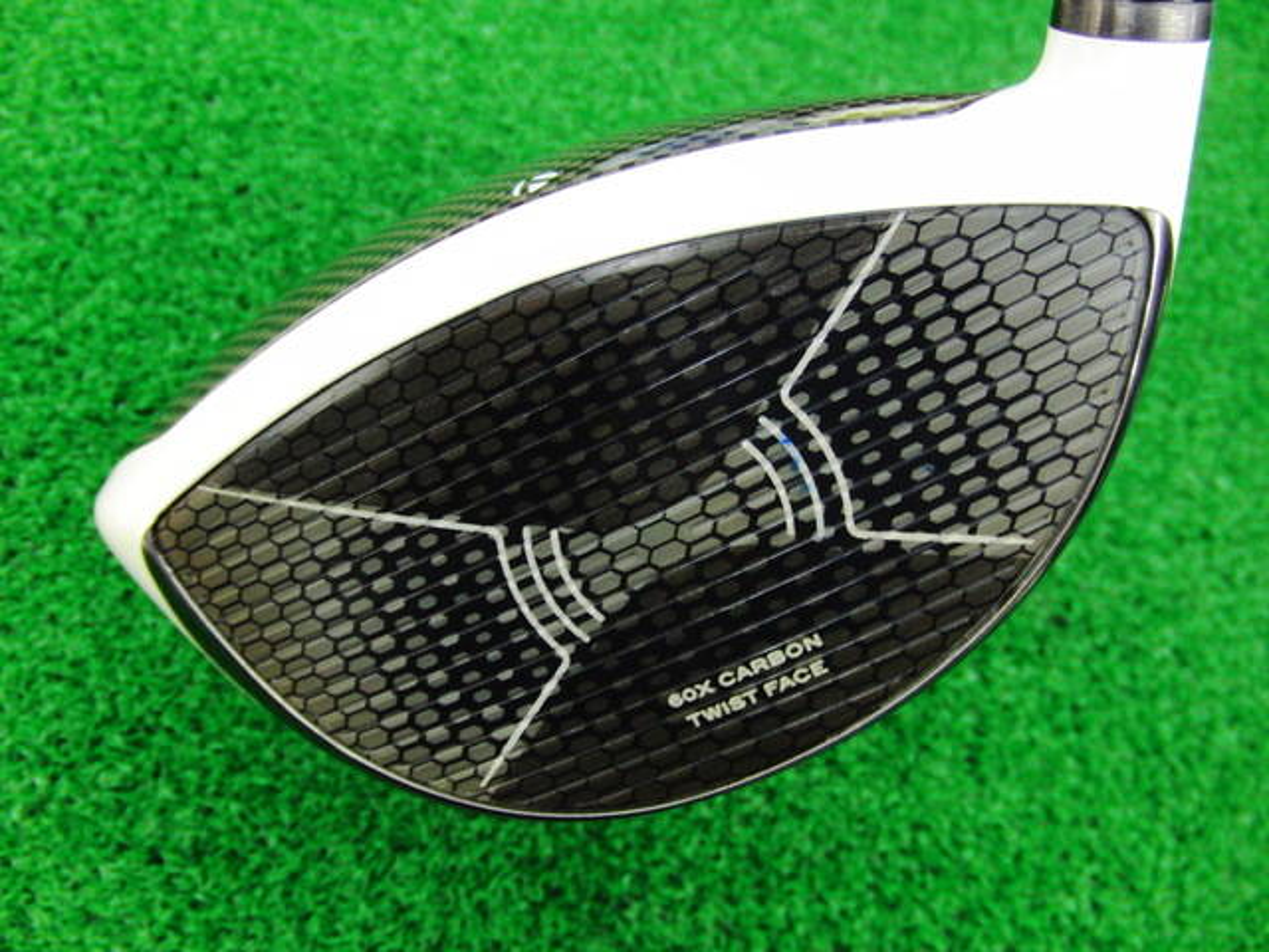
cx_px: 634
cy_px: 476
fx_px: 1356
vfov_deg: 38.7
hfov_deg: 50.1
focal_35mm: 37
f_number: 3.6
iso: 400
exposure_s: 1/25
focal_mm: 6.42
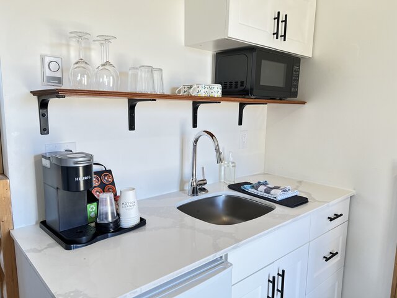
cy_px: 149
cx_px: 198
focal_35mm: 26
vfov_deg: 53.1
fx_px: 298
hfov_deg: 67.3
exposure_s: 1/60
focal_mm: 5.7
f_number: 1.5
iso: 80
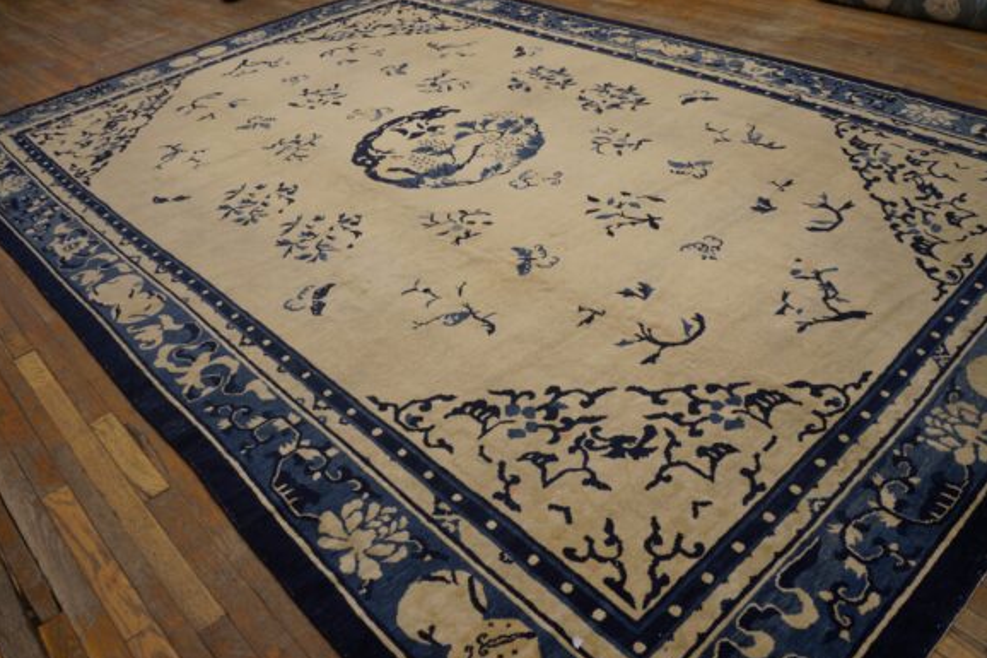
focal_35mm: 28
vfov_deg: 46.4
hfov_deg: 65.5
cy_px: 327
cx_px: 476
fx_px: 767
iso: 320
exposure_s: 1/60
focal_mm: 18
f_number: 4
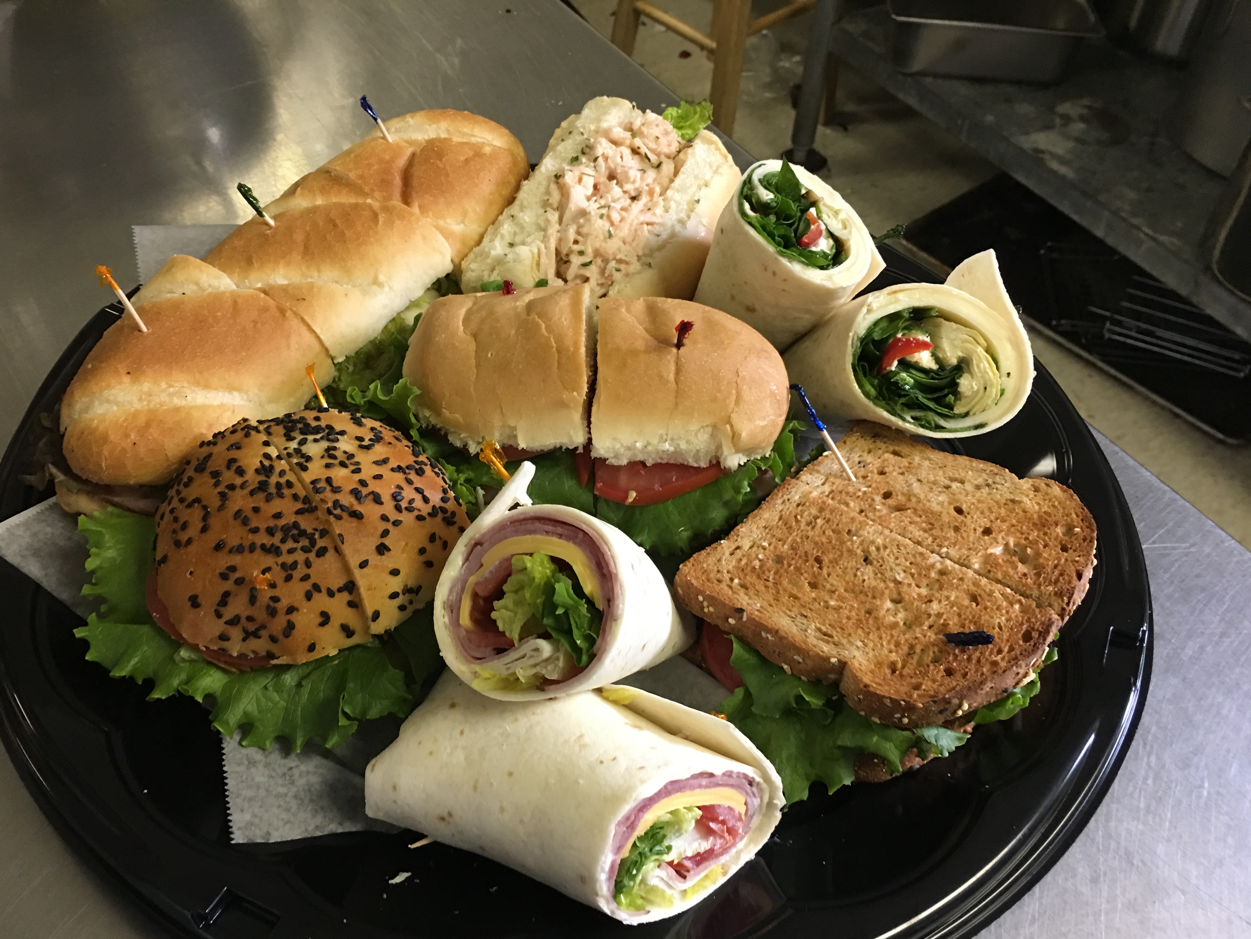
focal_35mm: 32
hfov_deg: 56.7
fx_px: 1157
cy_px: 518
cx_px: 567
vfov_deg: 44.1
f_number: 2.2
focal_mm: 4.15
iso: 64
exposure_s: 1/15
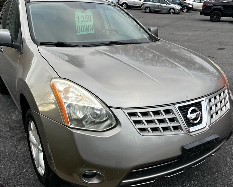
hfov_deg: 54.2
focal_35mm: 33
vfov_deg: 44.5
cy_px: 99
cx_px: 110
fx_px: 228
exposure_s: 1/302
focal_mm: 5.7
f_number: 1.5
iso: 50
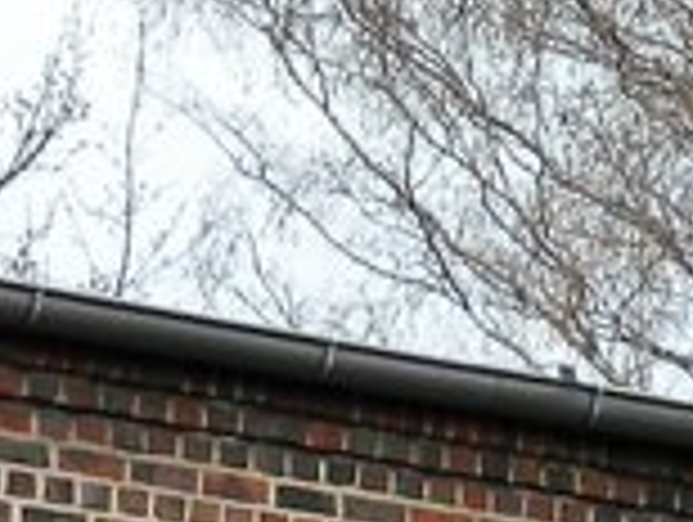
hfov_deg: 4.5
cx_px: -144
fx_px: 8883
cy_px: 1773
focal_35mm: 443
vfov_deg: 3.3
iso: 80
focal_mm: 10.2
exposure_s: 1/100
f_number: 3.8
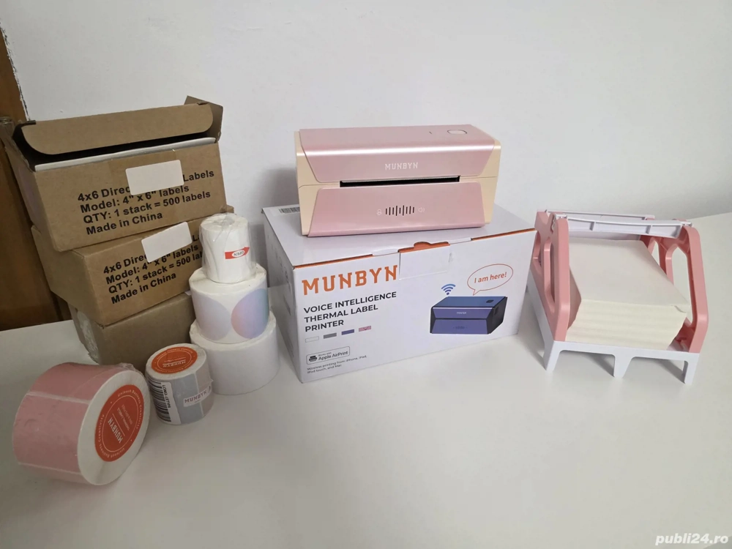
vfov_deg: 58.9
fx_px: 486
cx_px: 366
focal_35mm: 23
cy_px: 274
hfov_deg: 73.9
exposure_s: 1/100
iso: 500
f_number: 1.7
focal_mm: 6.3
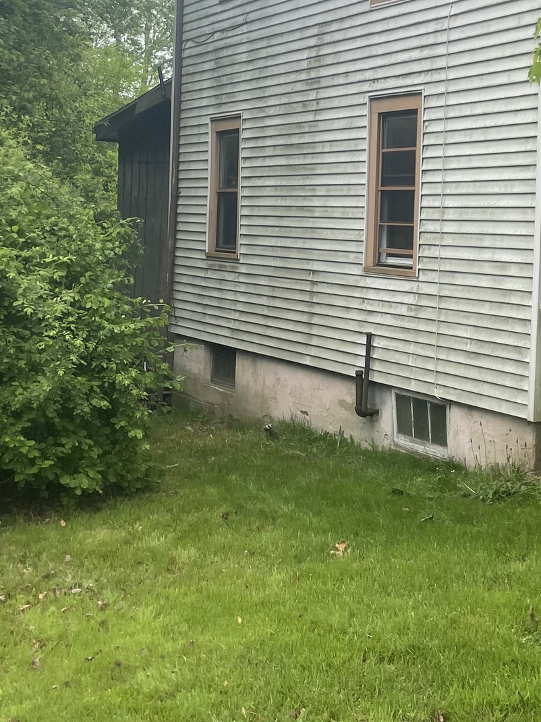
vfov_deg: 34.0
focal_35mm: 56
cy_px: 241
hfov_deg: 24.9
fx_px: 1167
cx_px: 534
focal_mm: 4.2
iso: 32
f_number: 1.6
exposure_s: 1/666
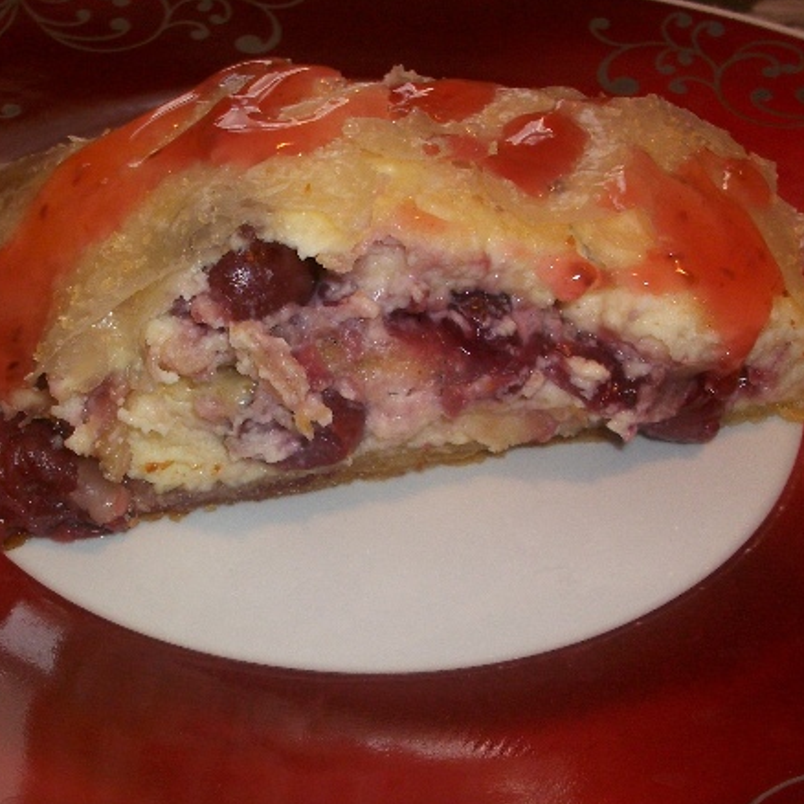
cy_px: 519
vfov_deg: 33.2
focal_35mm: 51
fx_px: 1340
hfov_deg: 33.3
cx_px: 332
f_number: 2.9
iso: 150
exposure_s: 1/40
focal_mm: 5.7
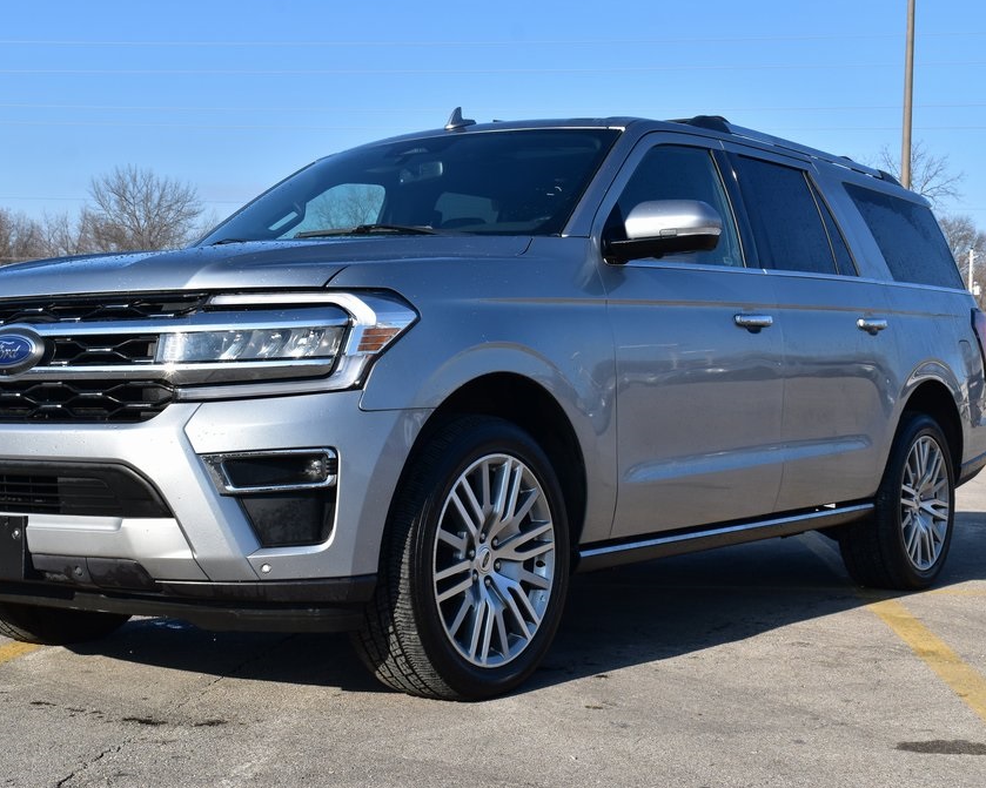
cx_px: 442
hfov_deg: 34.1
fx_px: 1605
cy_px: 395
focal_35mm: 55
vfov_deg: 27.6
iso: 400
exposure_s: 1/400
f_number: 11
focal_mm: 32
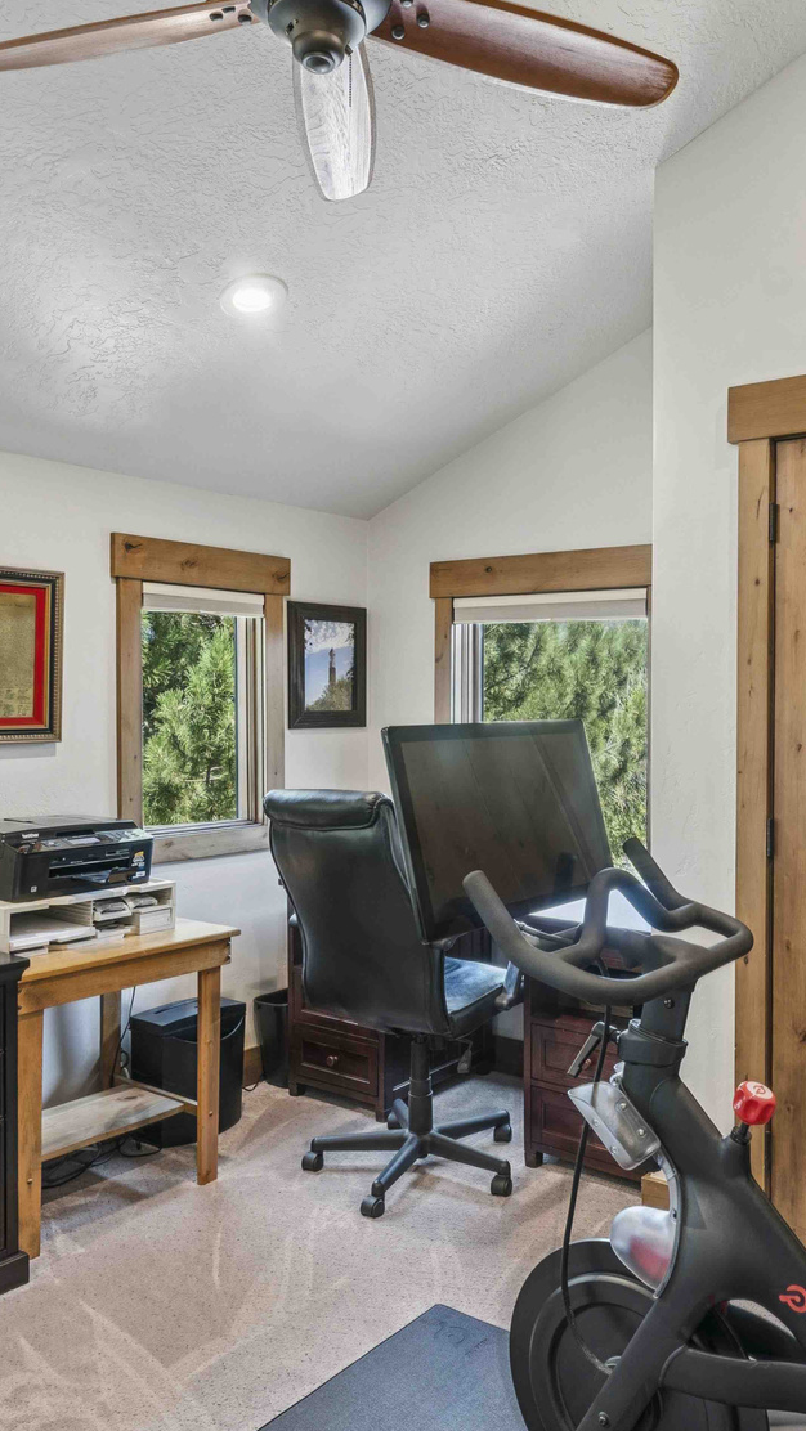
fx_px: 1025
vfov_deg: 69.8
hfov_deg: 42.0
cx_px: 573
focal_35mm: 27
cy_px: 693
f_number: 7.1
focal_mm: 14
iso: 500
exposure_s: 1/15
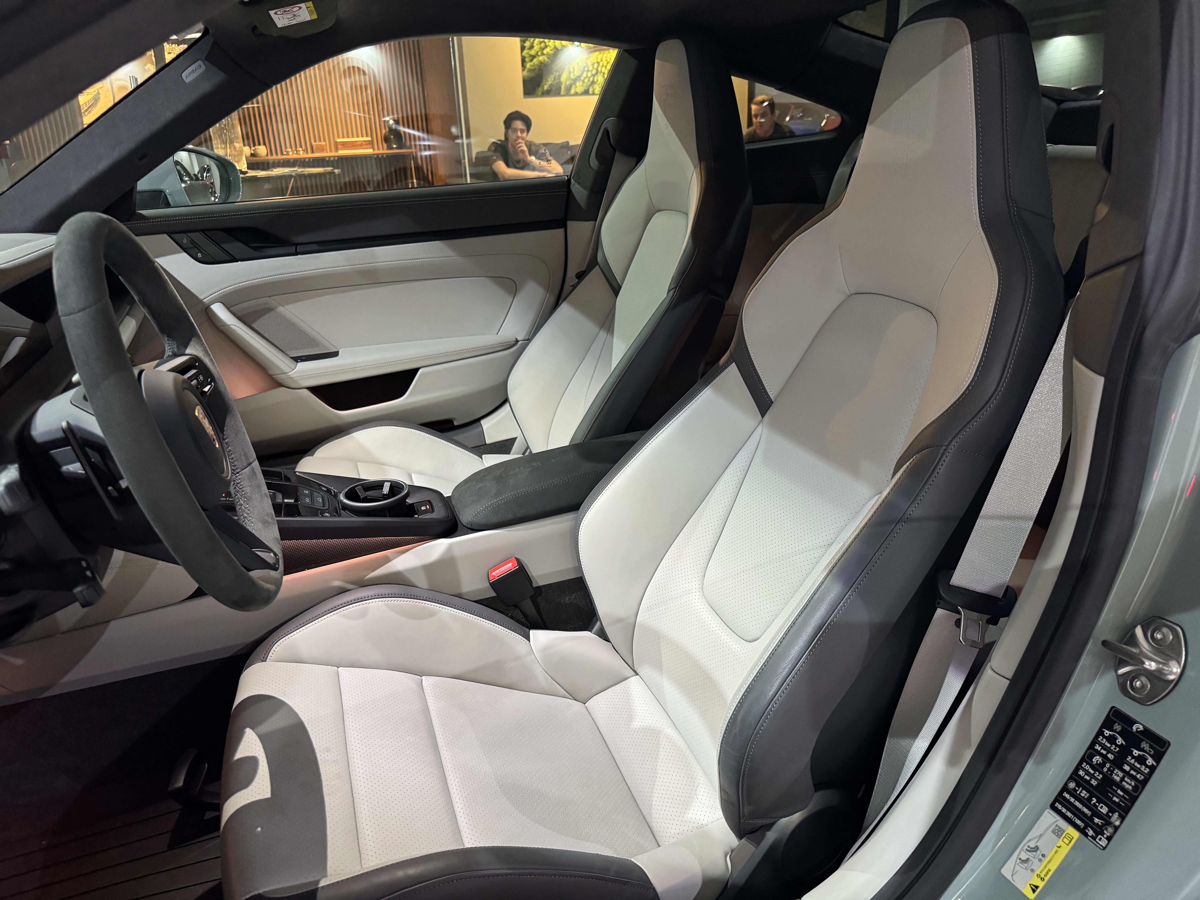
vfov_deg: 56.8
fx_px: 832
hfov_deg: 71.6
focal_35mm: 24
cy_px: 450
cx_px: 600
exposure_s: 1/40
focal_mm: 6.76
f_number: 1.78
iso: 640
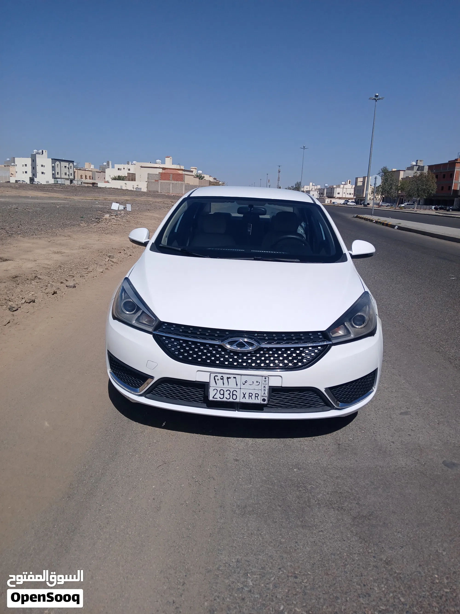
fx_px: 461
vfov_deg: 67.3
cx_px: 230
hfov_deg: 53.1
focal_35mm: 26
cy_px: 307
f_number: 1.8
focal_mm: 3.98
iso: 20
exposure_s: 1/1706
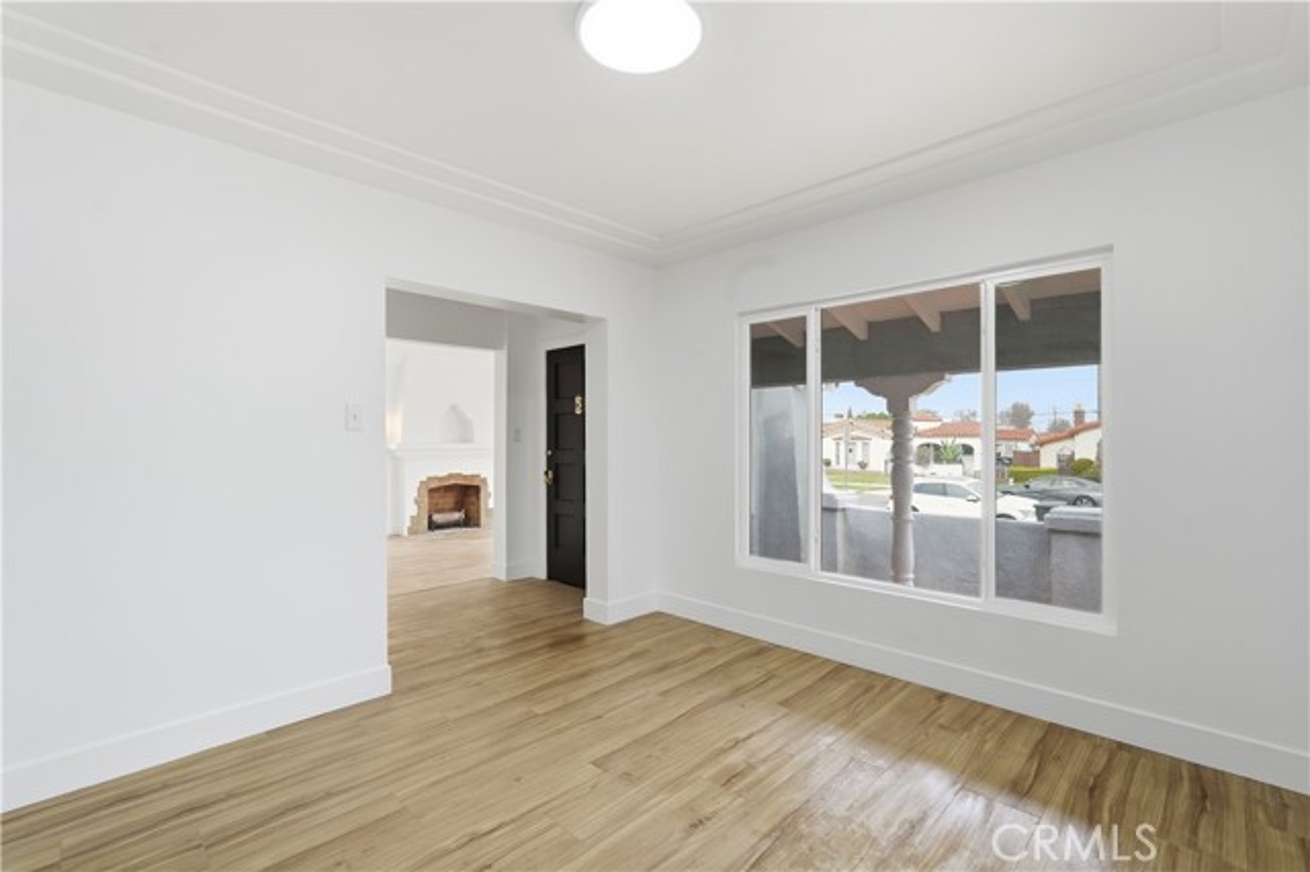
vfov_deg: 73.7
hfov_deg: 96.8
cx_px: 655
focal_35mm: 16
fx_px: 582
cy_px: 436
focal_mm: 16
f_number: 9
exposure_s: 1/50
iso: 250
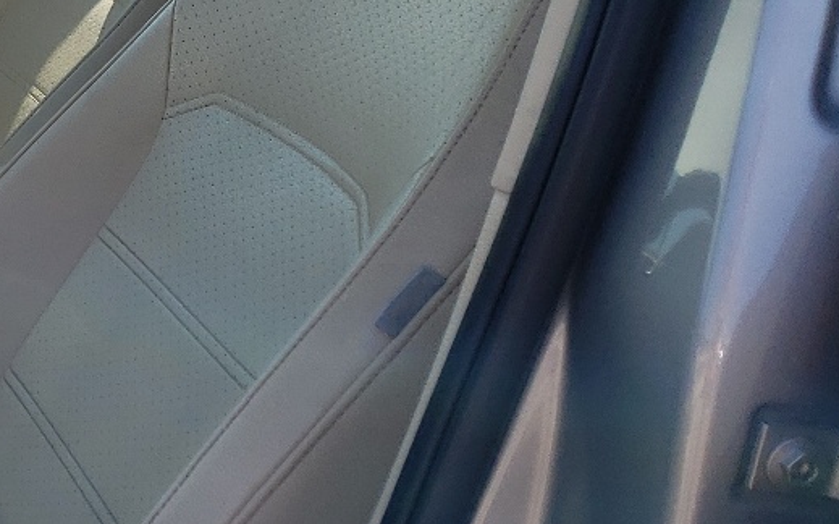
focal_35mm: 85
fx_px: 1943
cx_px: -433
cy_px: 244
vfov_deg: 15.4
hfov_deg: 20.6
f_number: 1.5
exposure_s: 1/1000
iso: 50
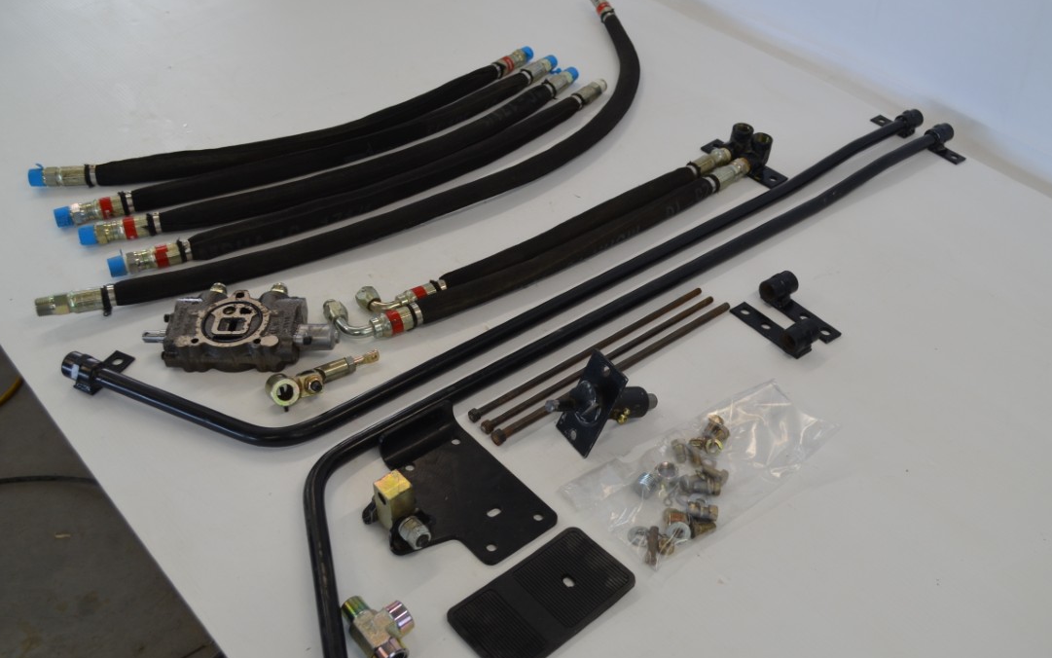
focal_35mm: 36
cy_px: 337
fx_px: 1032
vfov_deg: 35.3
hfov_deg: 54.0
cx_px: 549
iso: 400
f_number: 5.6
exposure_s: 1/125
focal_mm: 22
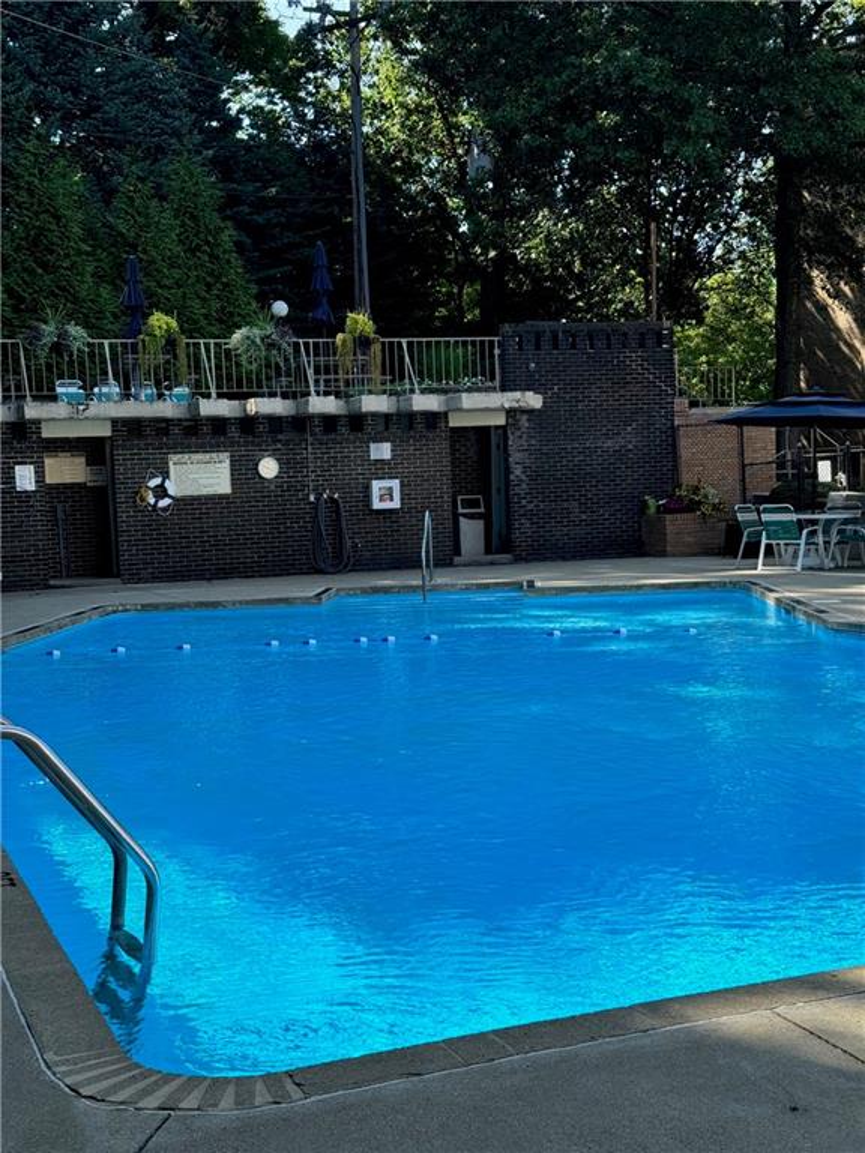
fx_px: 1599
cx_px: 432
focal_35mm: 48
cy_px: 576
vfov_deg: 39.7
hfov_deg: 30.3
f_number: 1.78
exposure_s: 1/1059
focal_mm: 6.76
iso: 64
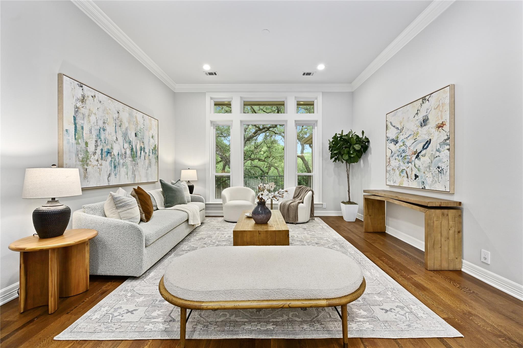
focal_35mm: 14
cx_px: 262
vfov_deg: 81.1
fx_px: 203
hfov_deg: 104.3
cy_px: 174
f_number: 8
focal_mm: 14
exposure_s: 1/6
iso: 800
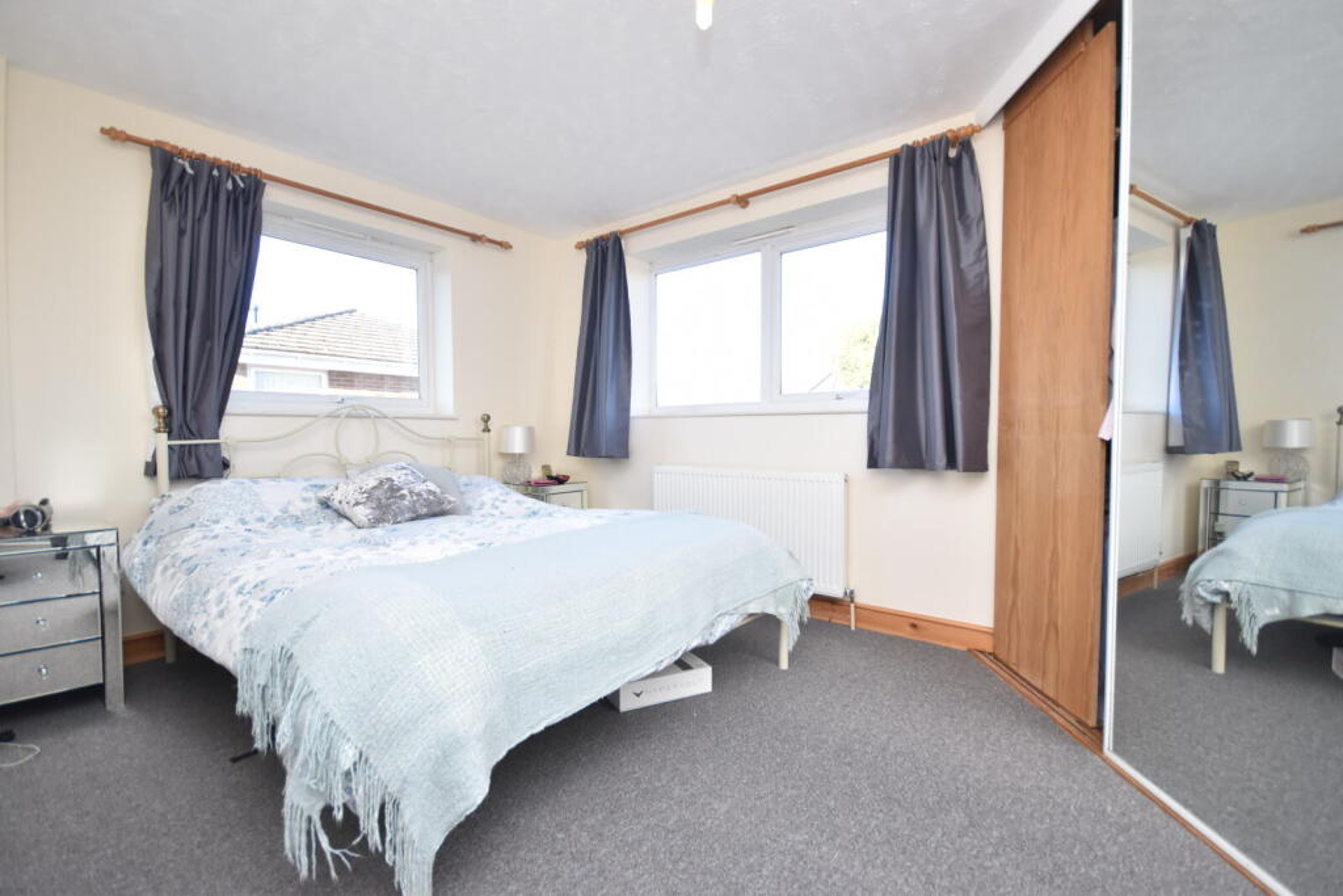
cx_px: 672
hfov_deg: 100.4
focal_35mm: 15
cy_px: 448
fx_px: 560
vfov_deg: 77.3
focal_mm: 10
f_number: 4
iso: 720
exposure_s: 1/250
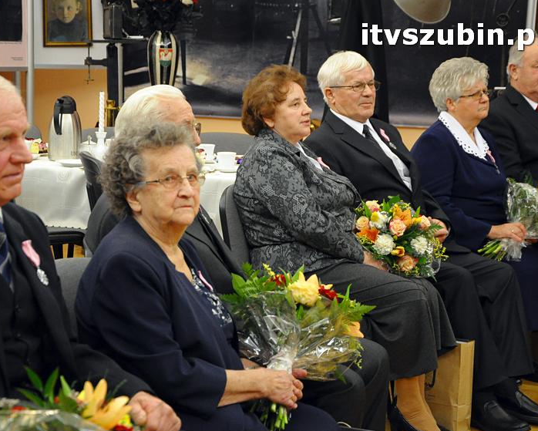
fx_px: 1418
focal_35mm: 89
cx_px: 244
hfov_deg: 21.5
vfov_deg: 17.3
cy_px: 216
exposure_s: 1/80
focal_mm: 52
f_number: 5.6
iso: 2500
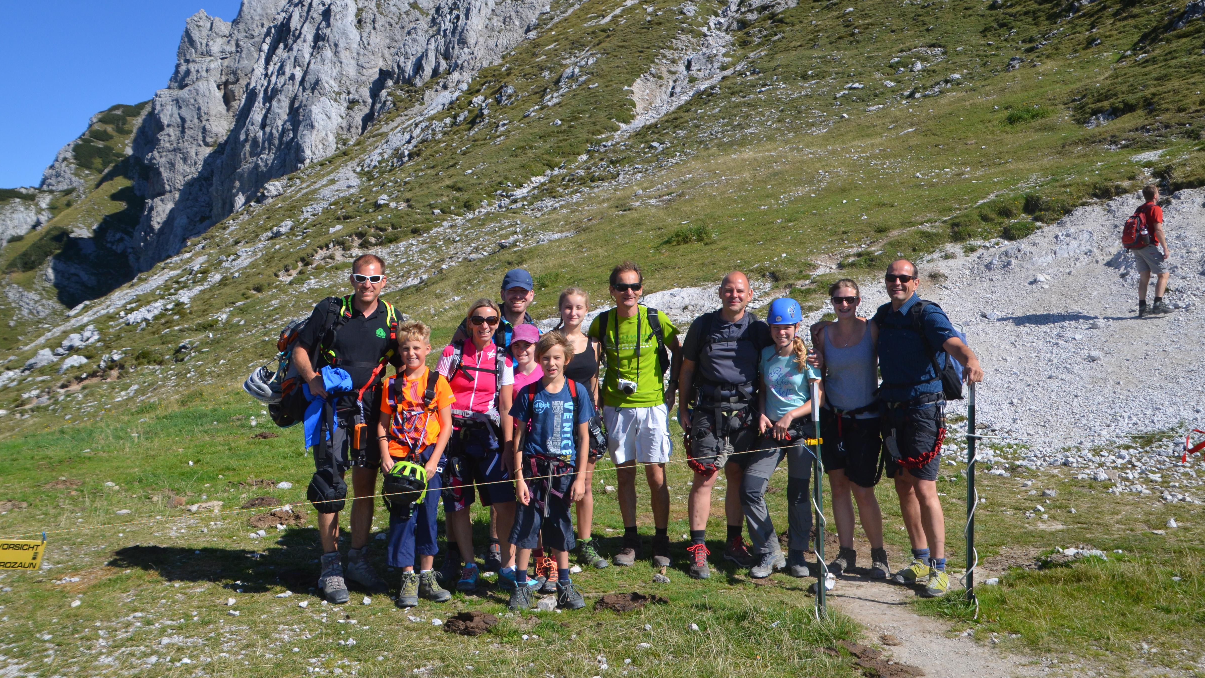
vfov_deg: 35.0
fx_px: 1071
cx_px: 611
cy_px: 287
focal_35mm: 34
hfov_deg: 58.7
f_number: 7.1
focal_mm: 21
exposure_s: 1/1600
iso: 400
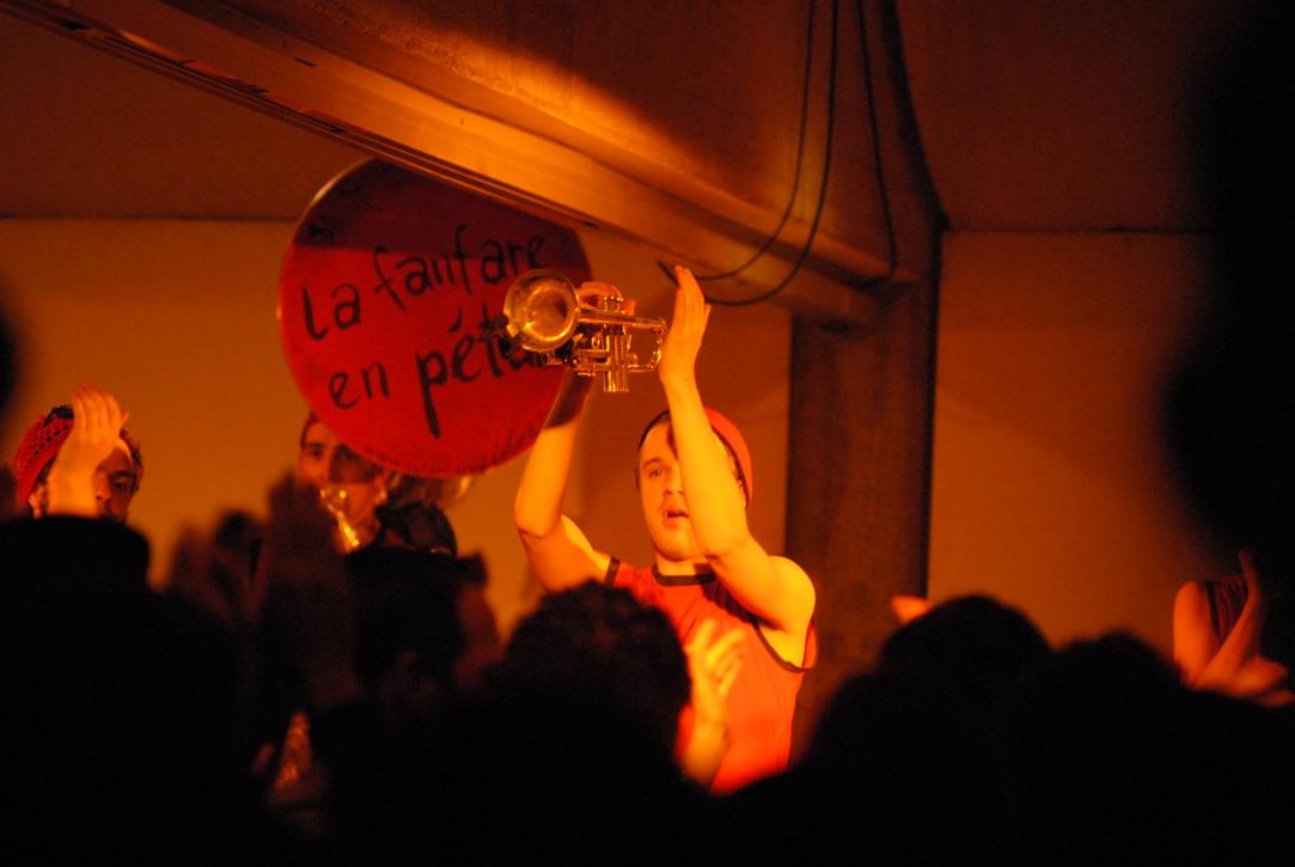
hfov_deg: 13.0
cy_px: 434
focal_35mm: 158
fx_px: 5672
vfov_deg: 8.7
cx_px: 648
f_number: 2.5
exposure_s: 1/60
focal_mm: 105
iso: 1600
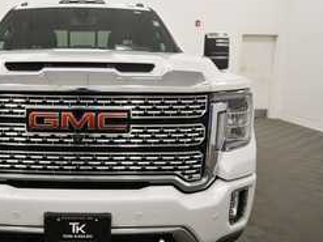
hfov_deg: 43.3
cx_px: 80
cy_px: 134
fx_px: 392
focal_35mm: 42
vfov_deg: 34.3
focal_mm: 18
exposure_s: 1/200
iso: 800
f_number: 5.6
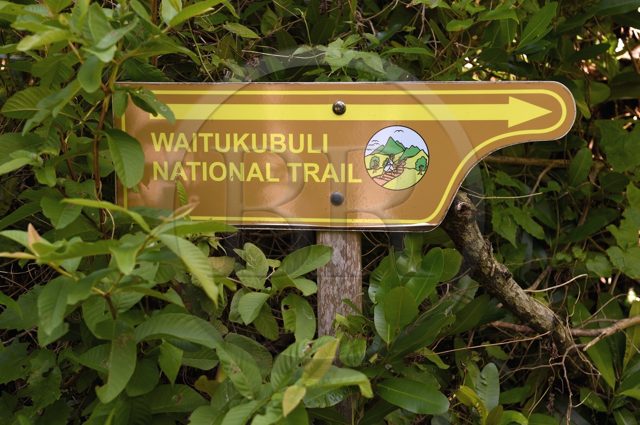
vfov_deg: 24.6
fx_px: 977
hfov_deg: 36.3
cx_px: 320
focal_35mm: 55
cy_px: 212
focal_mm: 55
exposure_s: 1/100
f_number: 5.6
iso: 200
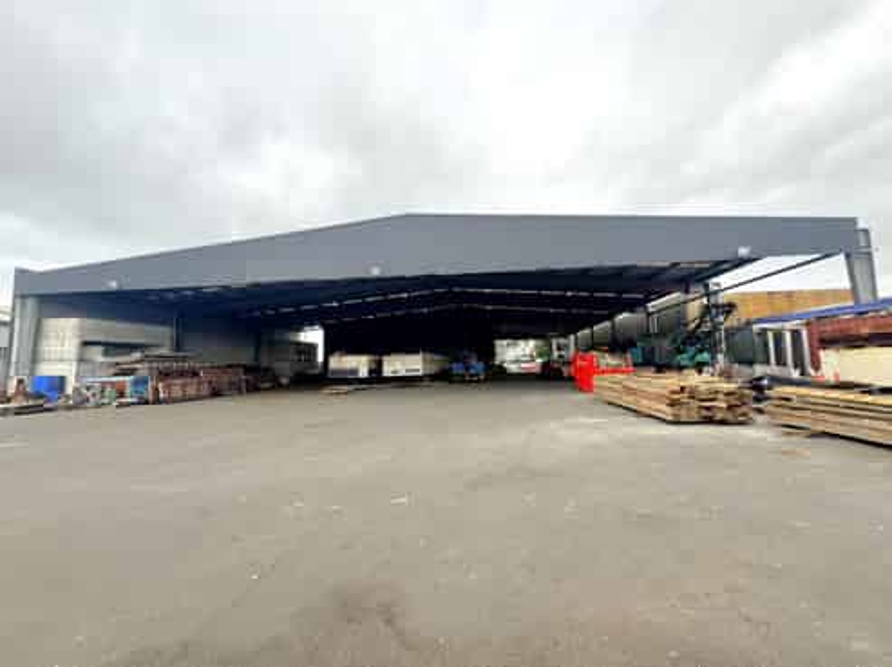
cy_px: 334
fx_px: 360
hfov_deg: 102.1
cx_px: 446
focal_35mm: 14
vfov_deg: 85.6
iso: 40
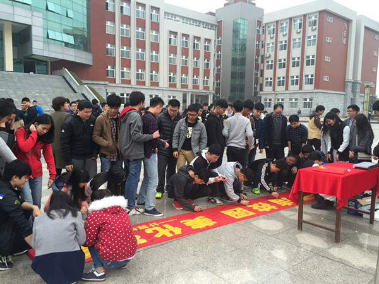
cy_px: 142
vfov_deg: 48.2
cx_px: 190
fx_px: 318
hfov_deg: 61.7
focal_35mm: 29
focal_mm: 4.15
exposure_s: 1/100
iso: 32
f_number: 2.2
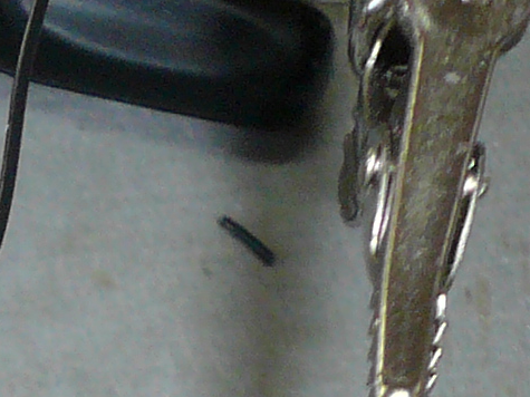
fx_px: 2771
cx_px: -605
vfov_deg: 7.2
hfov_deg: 10.0
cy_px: 1247
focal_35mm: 181
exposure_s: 1/30
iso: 100
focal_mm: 4.6
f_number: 2.8
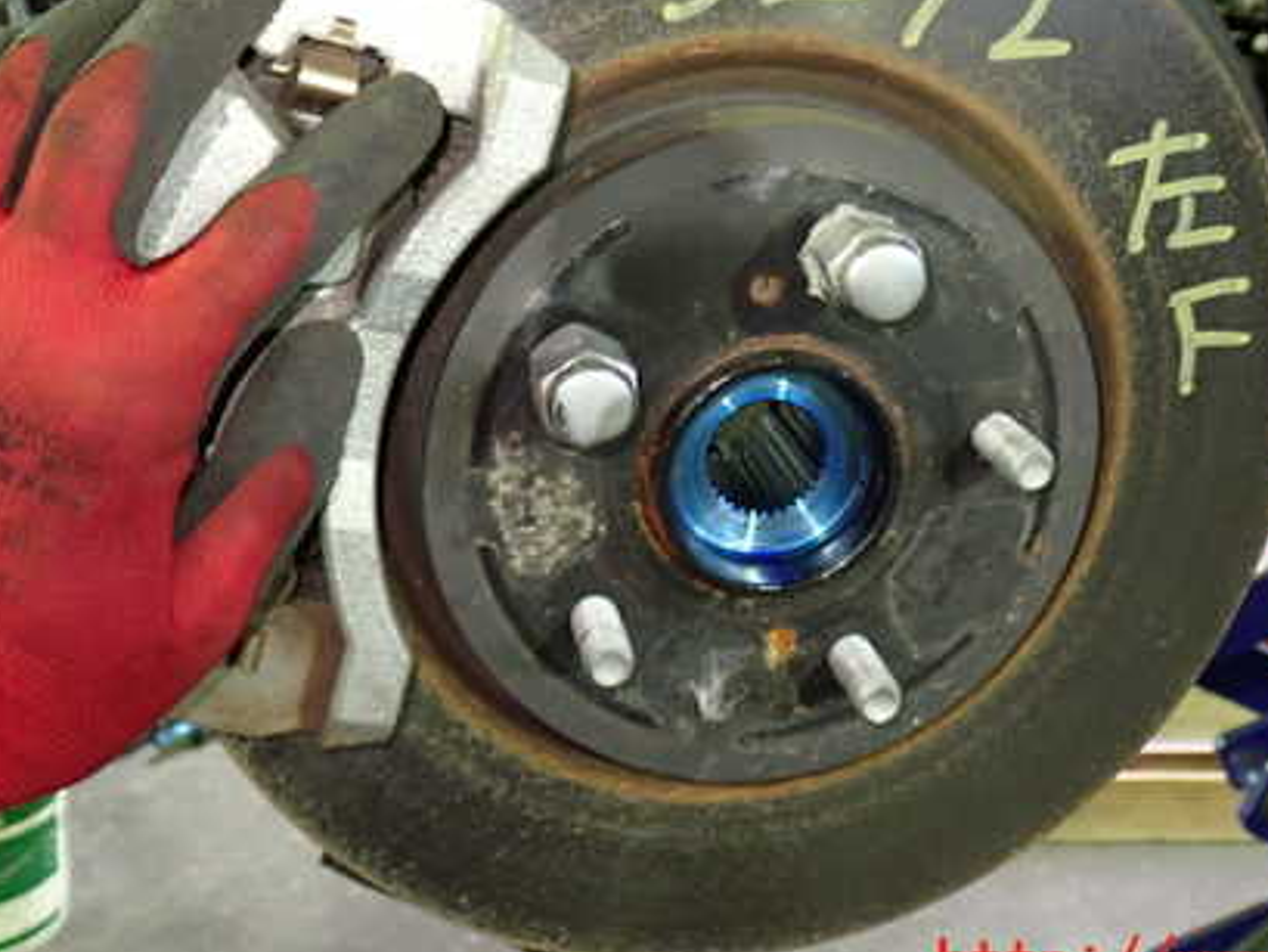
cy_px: 310
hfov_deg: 42.9
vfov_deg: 32.6
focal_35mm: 44
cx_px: 707
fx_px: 1612
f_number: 2.3
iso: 800
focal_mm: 5.4
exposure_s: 1/30
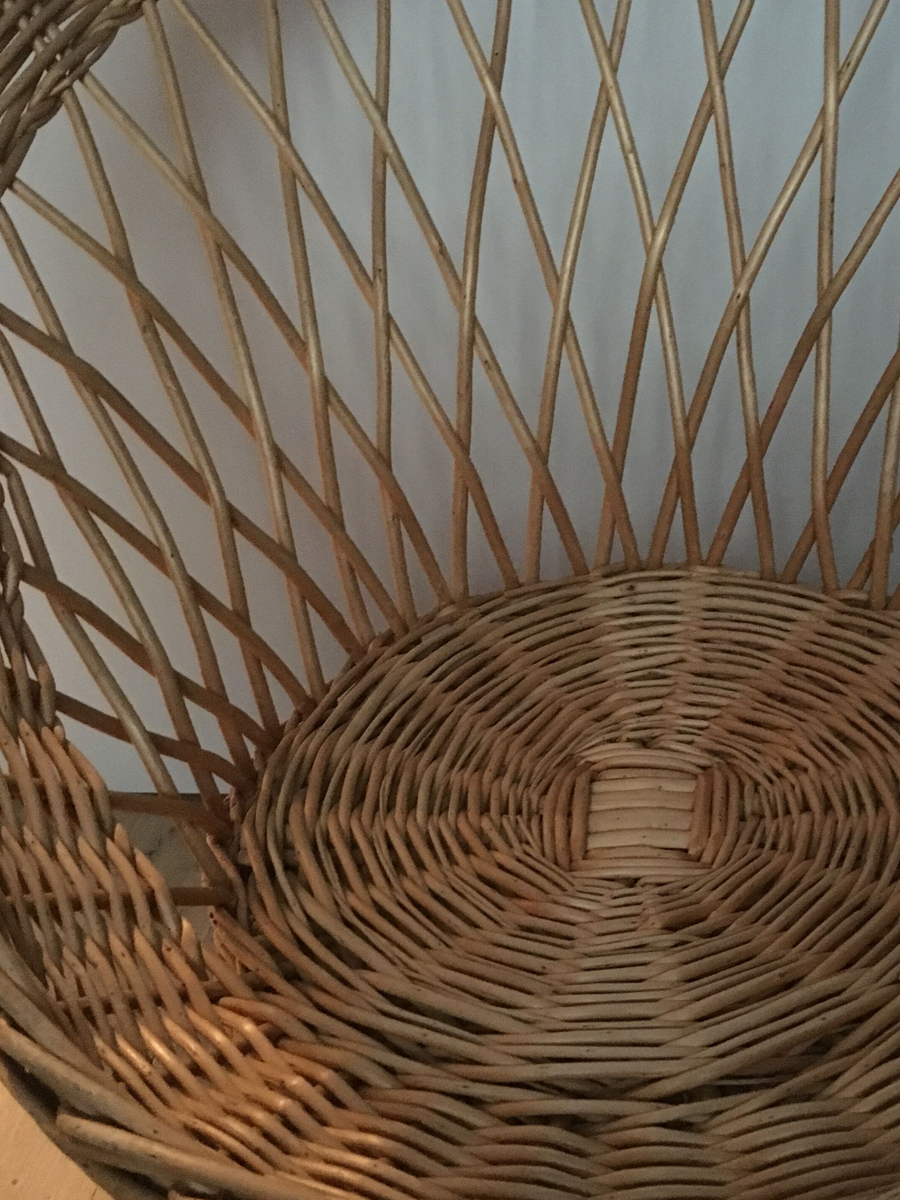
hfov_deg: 34.7
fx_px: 1421
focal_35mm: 41
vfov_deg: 45.8
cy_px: 588
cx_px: 628
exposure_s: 1/17
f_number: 2.2
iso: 640
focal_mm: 4.15
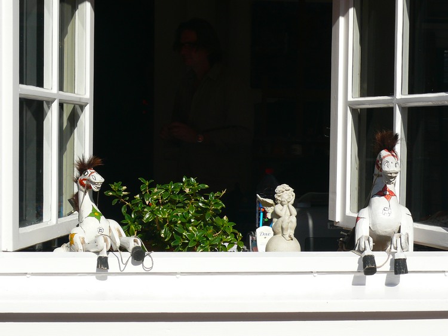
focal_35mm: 64
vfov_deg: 22.9
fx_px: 828
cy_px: 168
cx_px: 224
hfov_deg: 30.3
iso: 100
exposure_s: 1/200
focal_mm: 11.2
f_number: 5.6
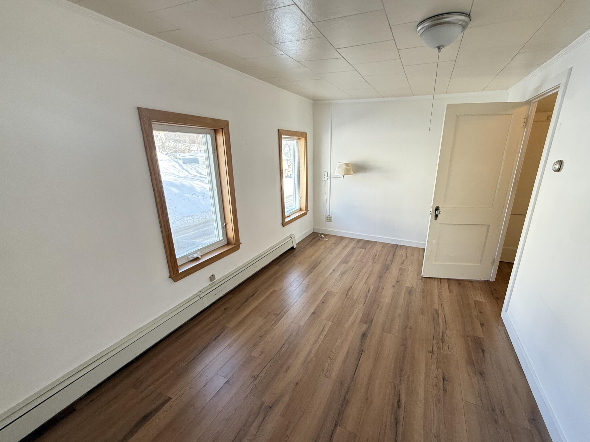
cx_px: 316
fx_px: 256
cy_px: 232
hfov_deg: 98.0
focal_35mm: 15
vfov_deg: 81.7
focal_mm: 2.22
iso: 160
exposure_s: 1/99
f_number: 2.2
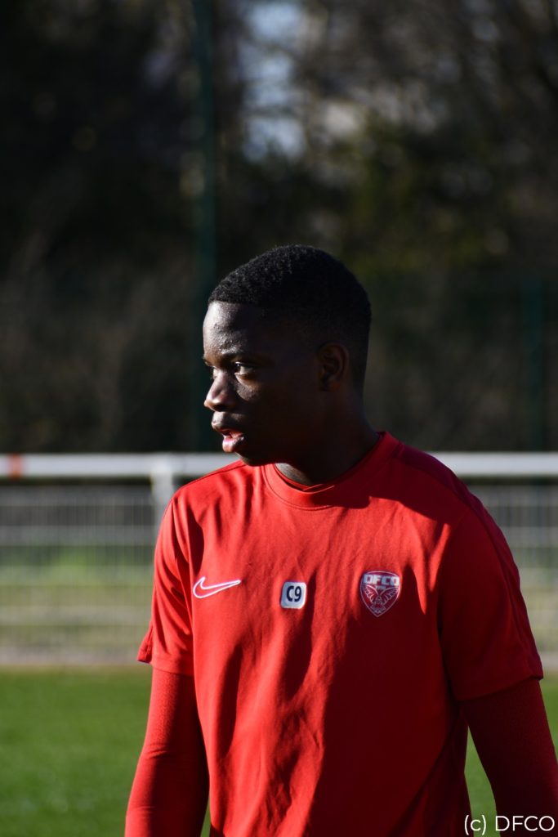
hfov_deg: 3.1
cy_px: 418
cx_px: 279
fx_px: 10458
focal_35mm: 450
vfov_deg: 4.6
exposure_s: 1/500
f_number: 7.1
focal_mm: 300
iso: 200
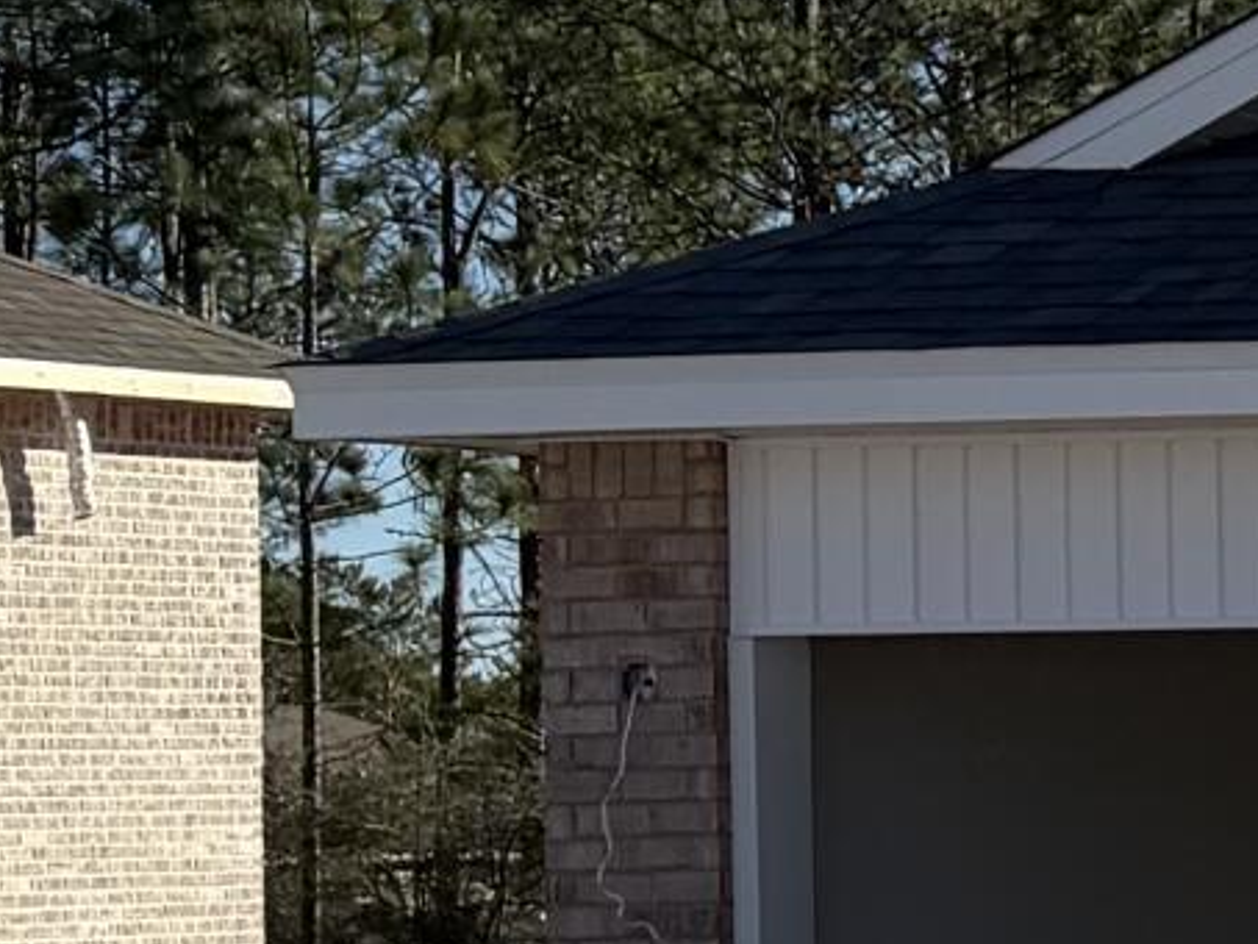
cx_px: 3838
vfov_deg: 9.3
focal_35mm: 159
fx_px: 5780
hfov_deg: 9.5
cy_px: 708
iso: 80
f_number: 1.78
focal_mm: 6.76
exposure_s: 1/6173
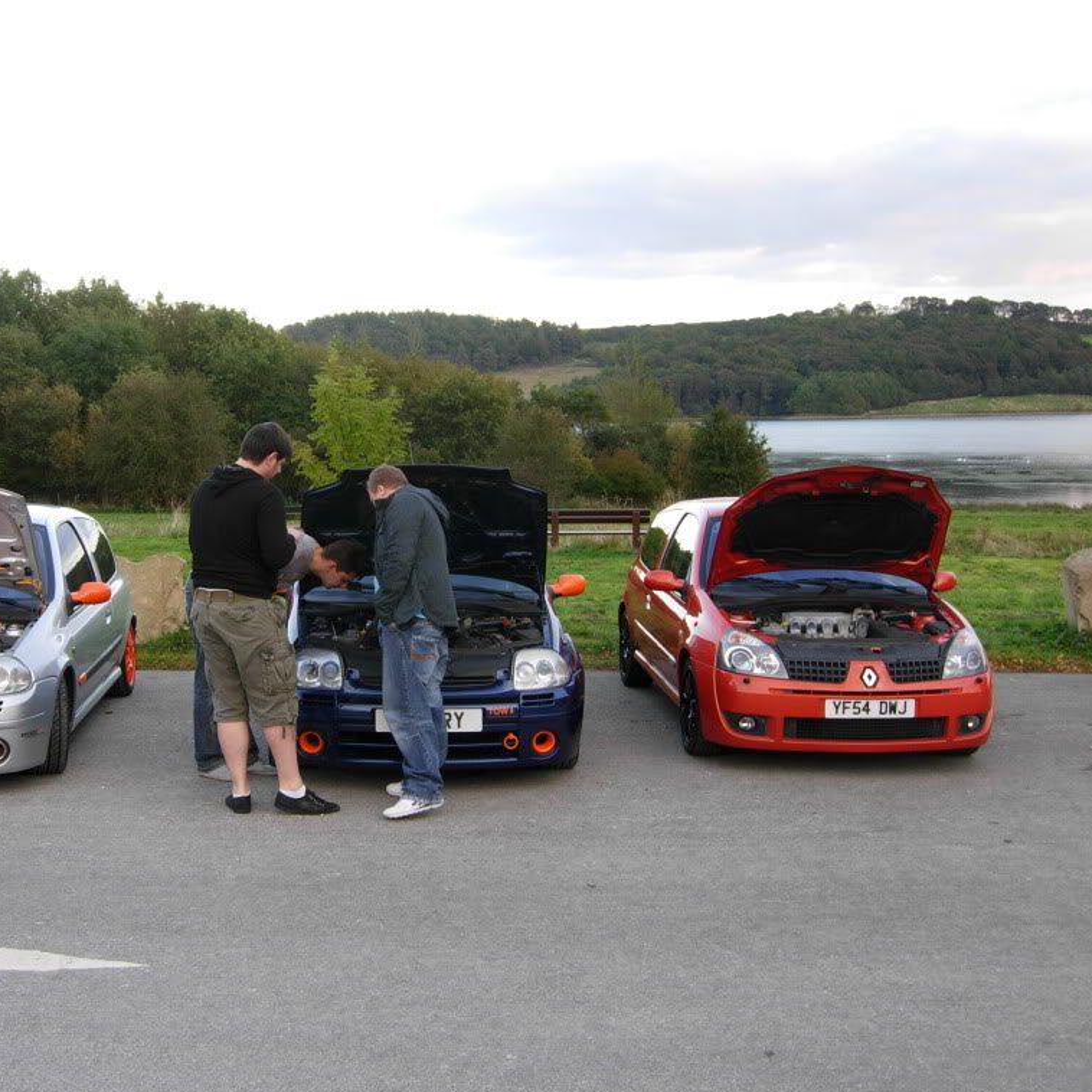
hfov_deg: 38.7
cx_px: 364
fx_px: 1535
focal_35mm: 43
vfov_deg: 39.2
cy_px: 547
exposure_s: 1/30.2
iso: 50
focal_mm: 7.5
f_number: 4.3
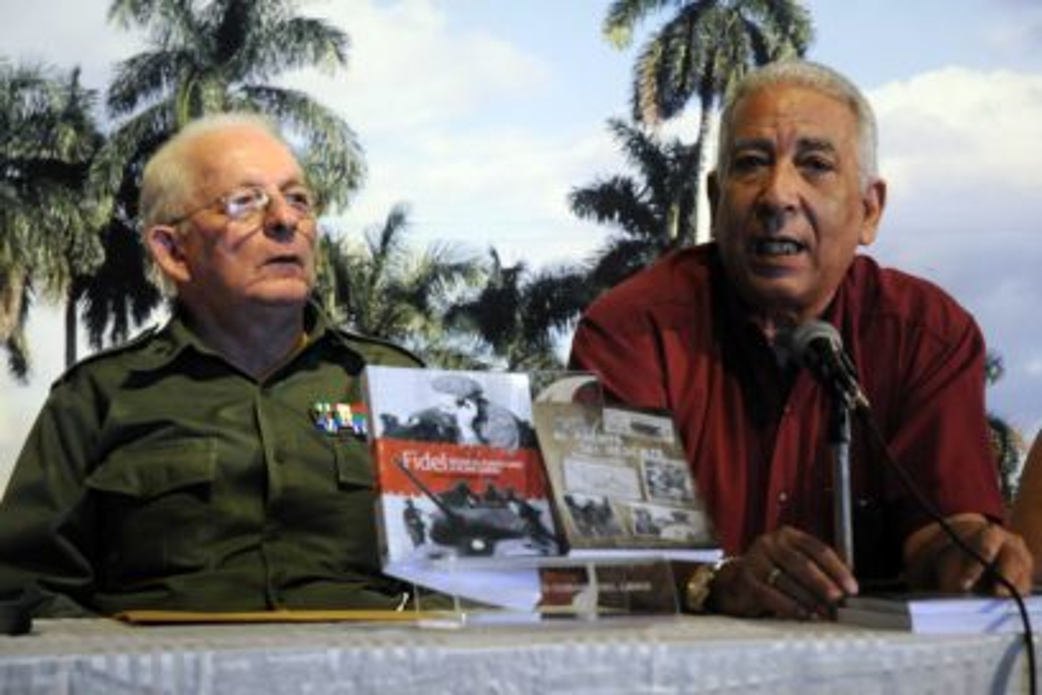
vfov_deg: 13.0
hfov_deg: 19.5
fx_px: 3039
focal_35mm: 105
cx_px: 521
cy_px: 348
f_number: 4.5
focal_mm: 70
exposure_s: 1/50
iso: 1250
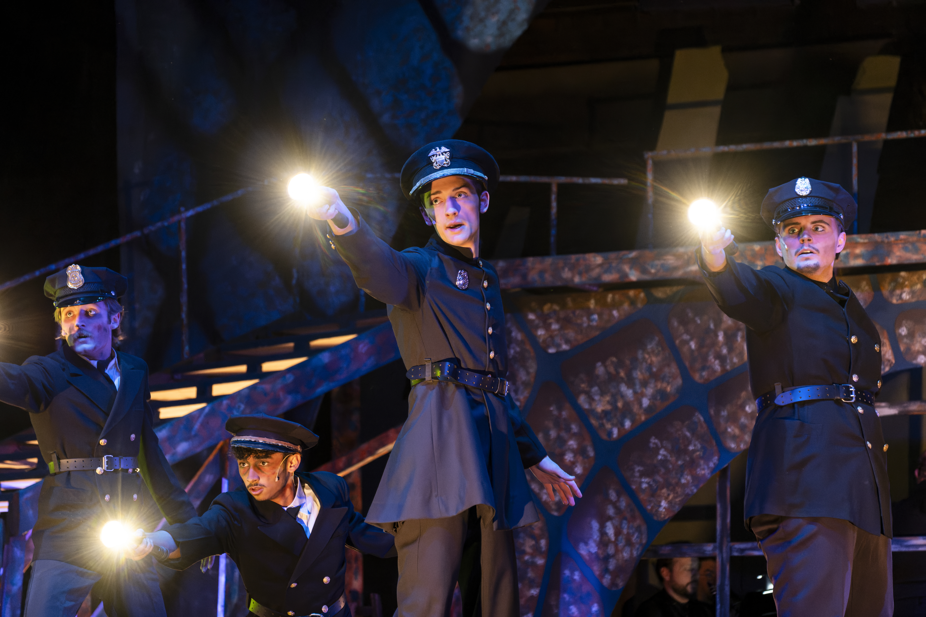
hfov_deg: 15.1
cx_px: 463
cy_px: 308
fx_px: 3498
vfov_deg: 10.1
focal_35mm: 136
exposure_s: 1/100
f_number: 3.9
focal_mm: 90.4
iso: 5000
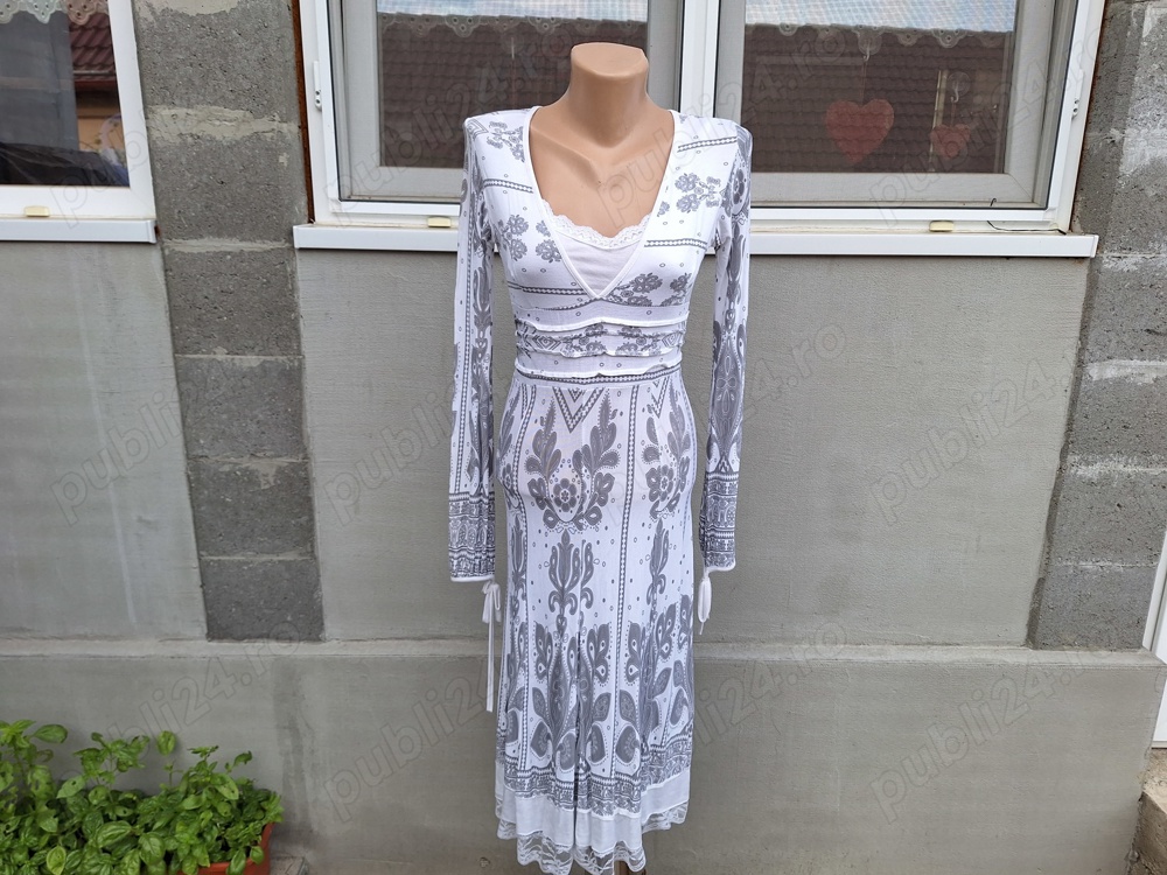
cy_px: 438
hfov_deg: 73.9
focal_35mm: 23
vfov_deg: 58.9
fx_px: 775
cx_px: 584
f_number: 1.8
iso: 40
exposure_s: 1/120
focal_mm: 5.54
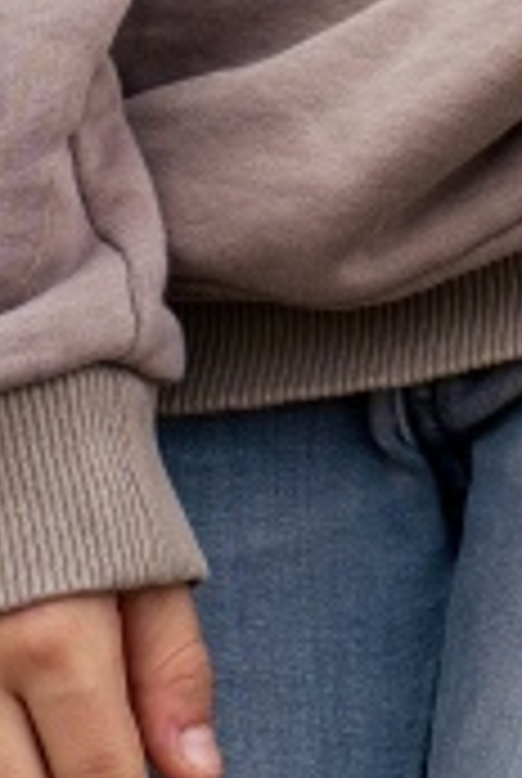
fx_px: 7495
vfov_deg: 5.6
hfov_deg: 3.9
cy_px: -1403
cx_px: 1044
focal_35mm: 346
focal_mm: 50
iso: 320
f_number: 4.5
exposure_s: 1/125
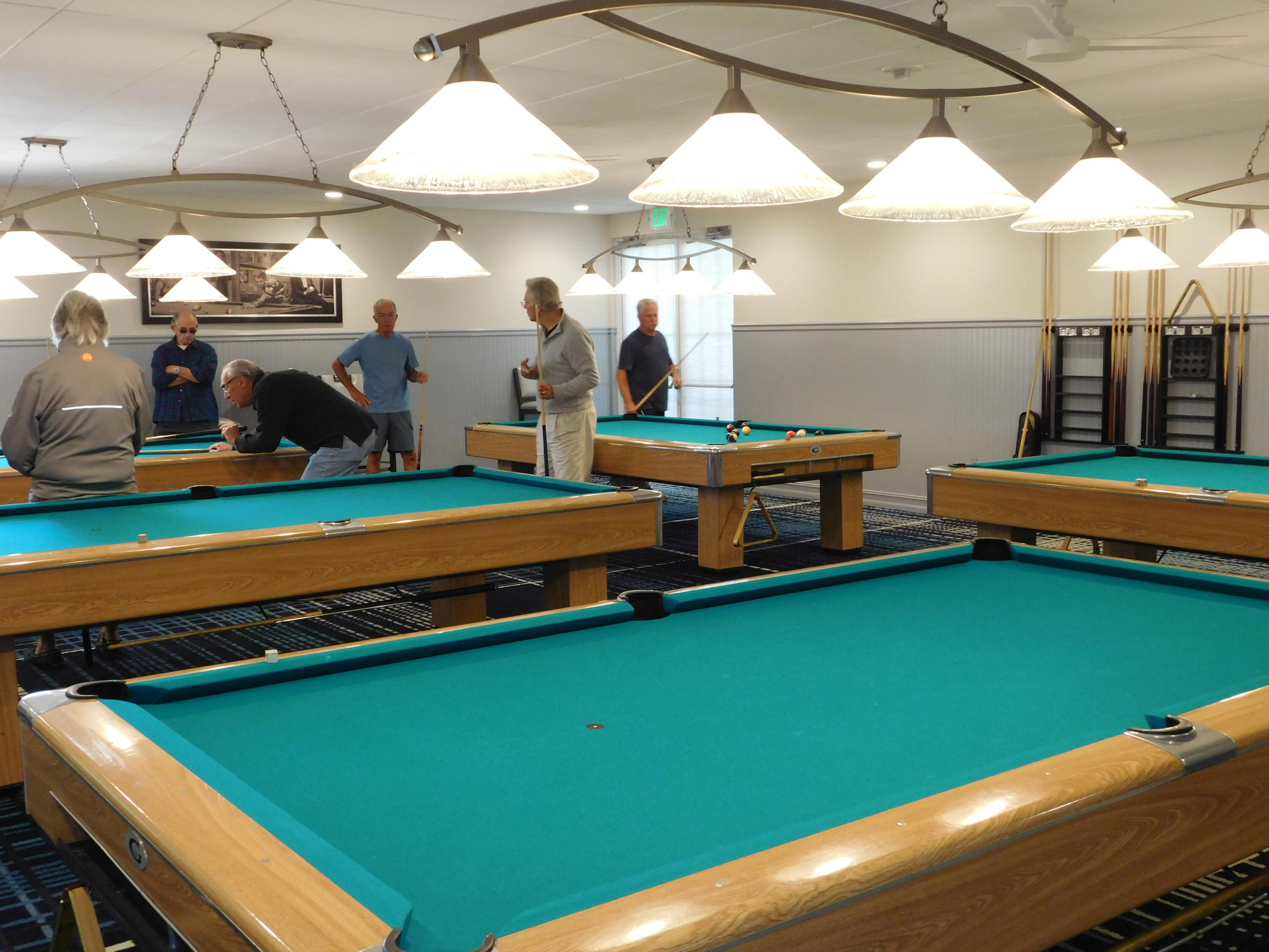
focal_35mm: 36
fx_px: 1320
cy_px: 476
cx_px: 634
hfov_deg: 51.4
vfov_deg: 39.7
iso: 320
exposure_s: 1/30
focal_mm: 6.3
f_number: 3.5
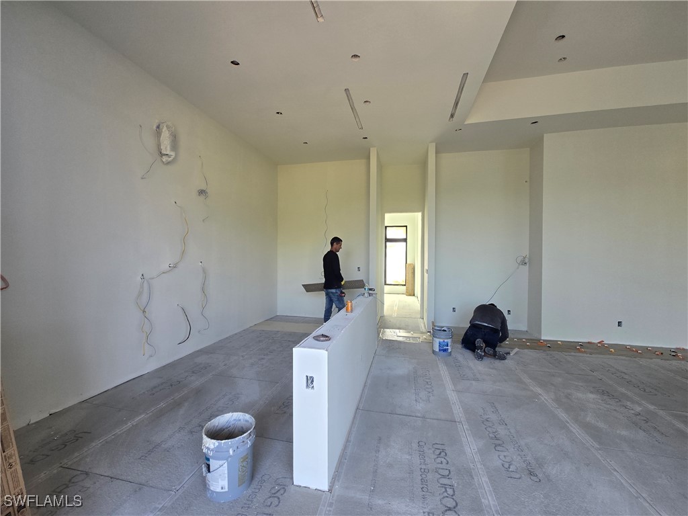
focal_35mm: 13
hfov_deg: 106.2
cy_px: 258
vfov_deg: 89.9
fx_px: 258
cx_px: 344
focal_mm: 2.2
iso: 64
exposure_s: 1/120
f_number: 2.2
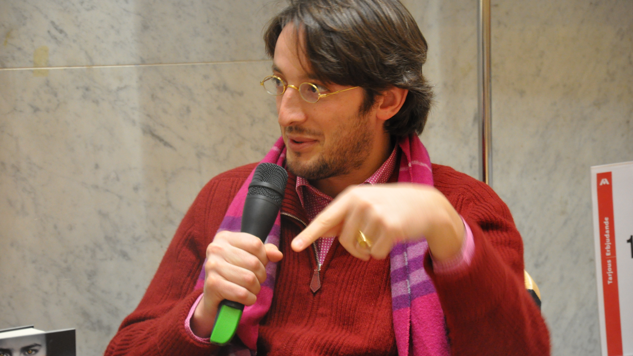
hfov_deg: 13.0
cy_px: 192
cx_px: 315
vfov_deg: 7.3
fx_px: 2778
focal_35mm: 166
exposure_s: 1/30
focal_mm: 105
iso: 1600
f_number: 5.6
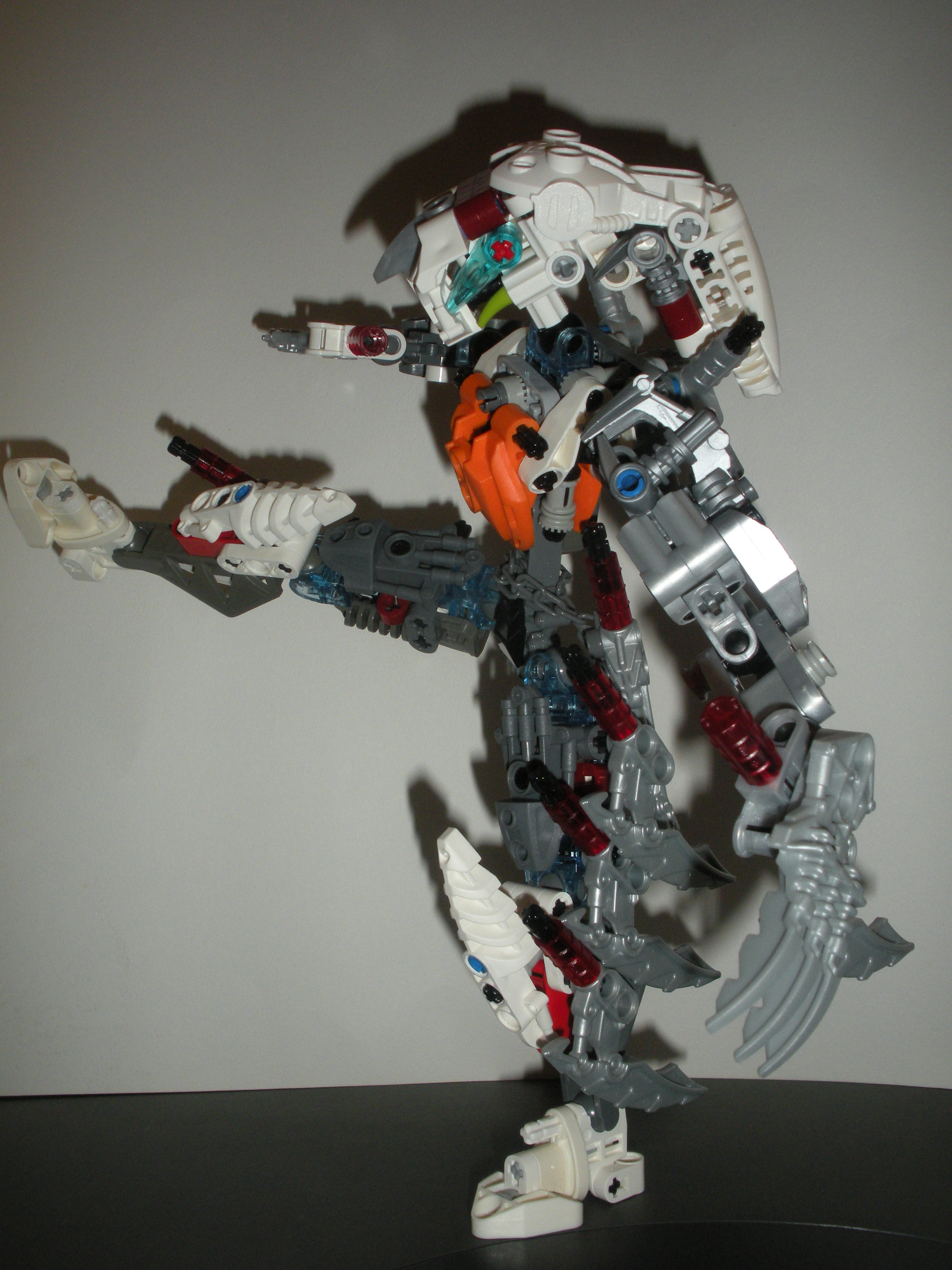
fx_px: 1283
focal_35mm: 35
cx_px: 476
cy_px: 635
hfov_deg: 40.7
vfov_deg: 52.6
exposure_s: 1/60
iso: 200
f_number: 5.6
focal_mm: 6.3
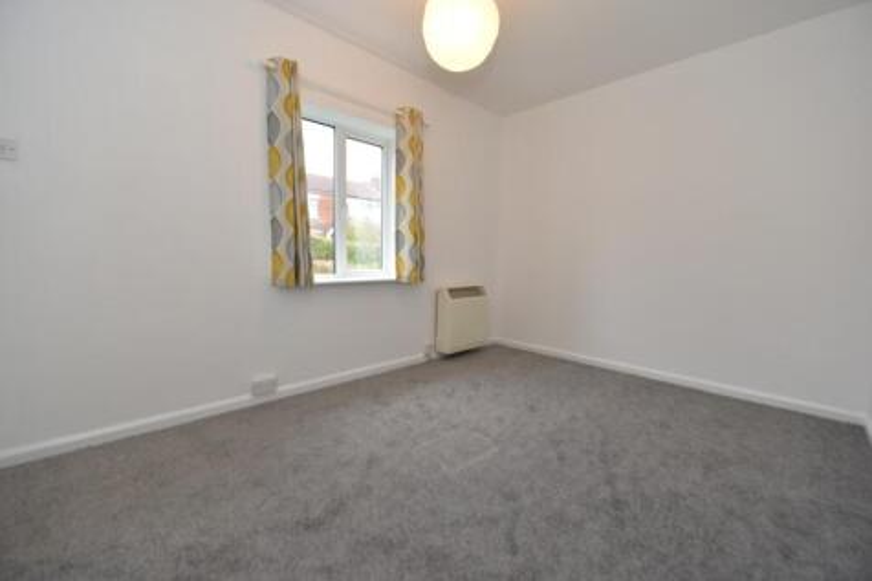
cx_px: 436
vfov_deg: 81.2
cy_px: 290
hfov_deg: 104.3
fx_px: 339
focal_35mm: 14
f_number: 4
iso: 560
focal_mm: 14
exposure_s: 1/60
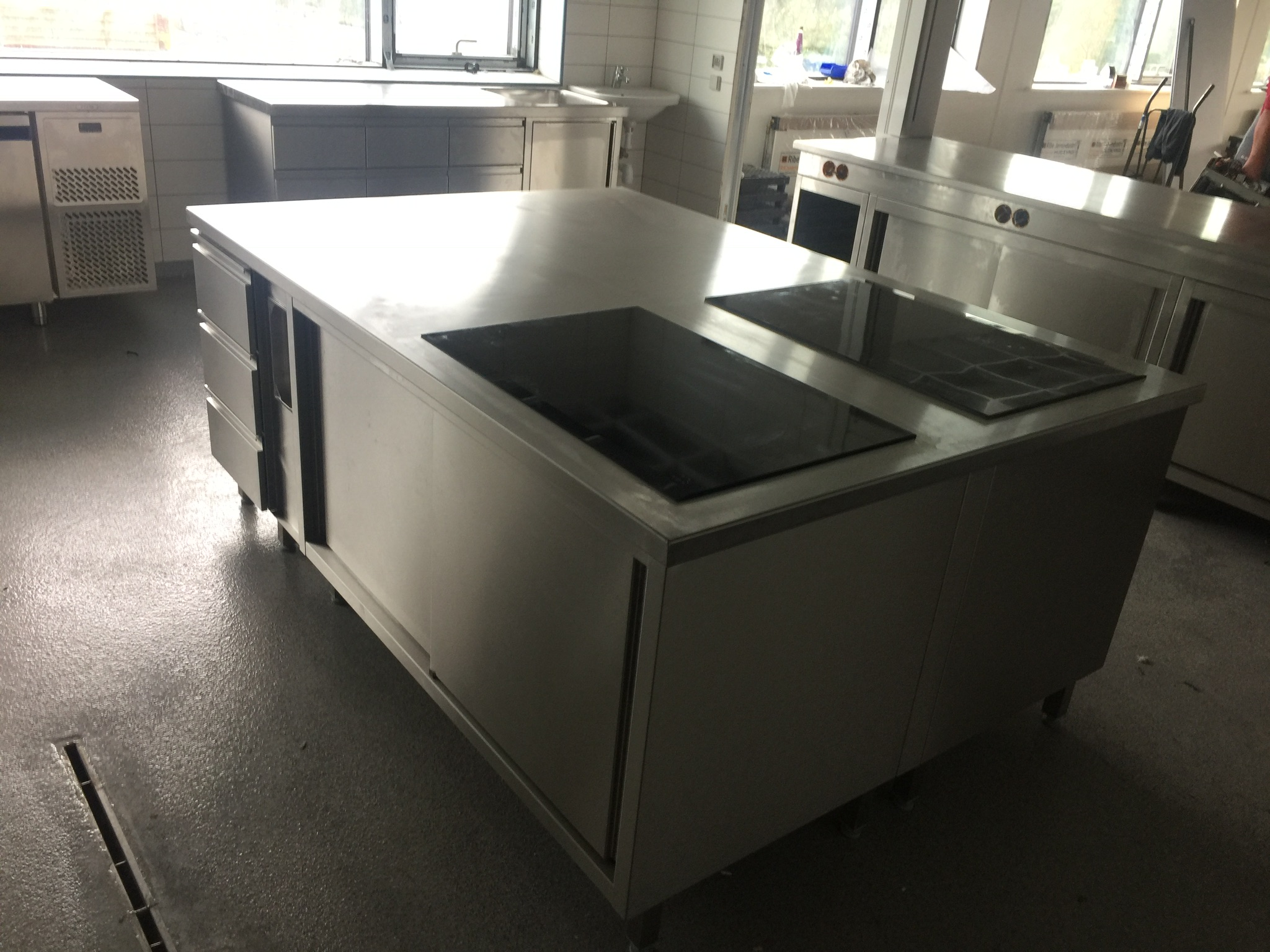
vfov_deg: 48.2
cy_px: 476
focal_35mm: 29
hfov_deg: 61.7
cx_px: 635
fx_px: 1064
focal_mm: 4.15
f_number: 2.2
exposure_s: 1/33
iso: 32
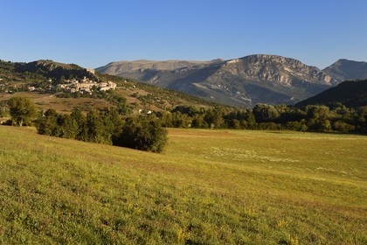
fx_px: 489
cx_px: 184
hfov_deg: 41.1
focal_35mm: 48
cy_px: 122
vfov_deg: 28.1
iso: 200
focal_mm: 48
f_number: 10
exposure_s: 1/200
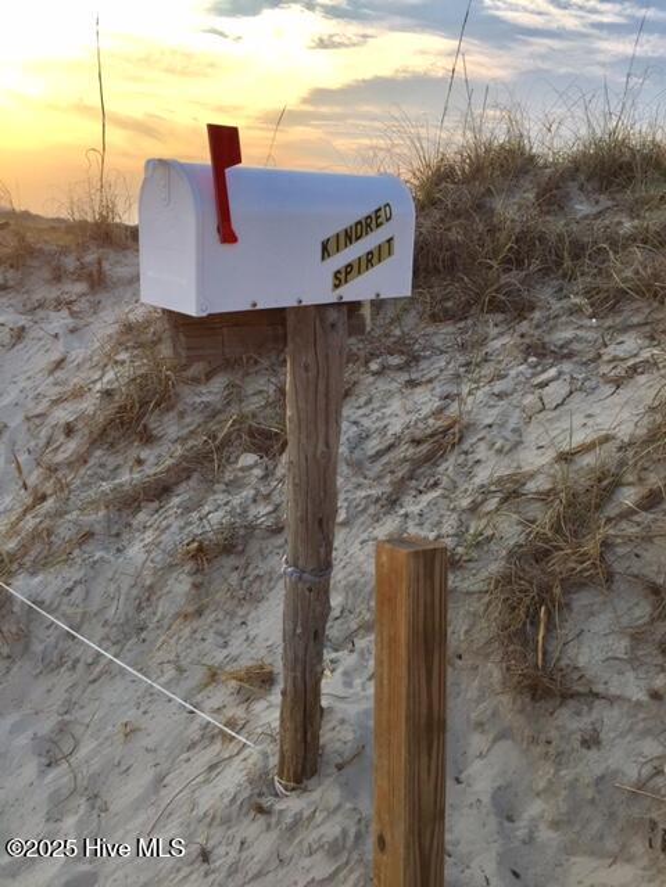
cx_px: 333
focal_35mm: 29
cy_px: 444
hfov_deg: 48.2
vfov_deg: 61.7
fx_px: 744
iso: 32
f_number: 2.2
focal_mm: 4.15
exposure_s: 1/842
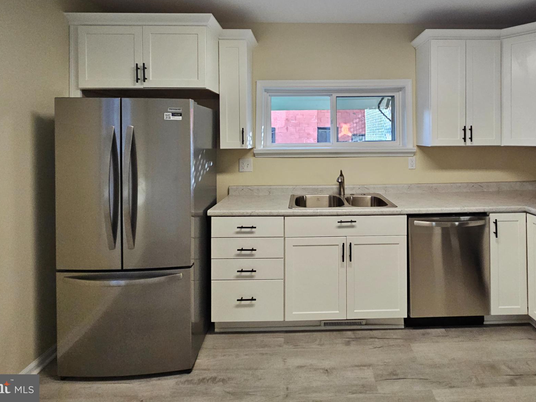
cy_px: 140
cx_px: 304
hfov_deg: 90.5
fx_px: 263
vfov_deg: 72.9
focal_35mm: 17
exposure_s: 1/60
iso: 160
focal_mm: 2.2
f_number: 2.2
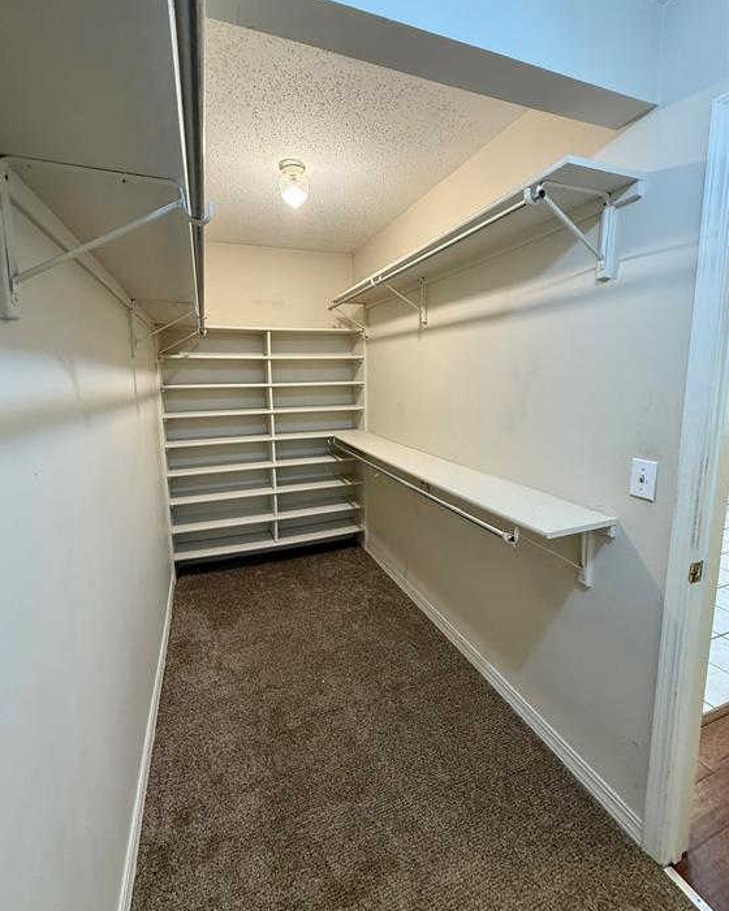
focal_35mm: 15
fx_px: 405
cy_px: 433
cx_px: 355
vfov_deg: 96.7
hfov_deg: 84.0
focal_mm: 2.22
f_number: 2.2
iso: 250
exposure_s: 1/60
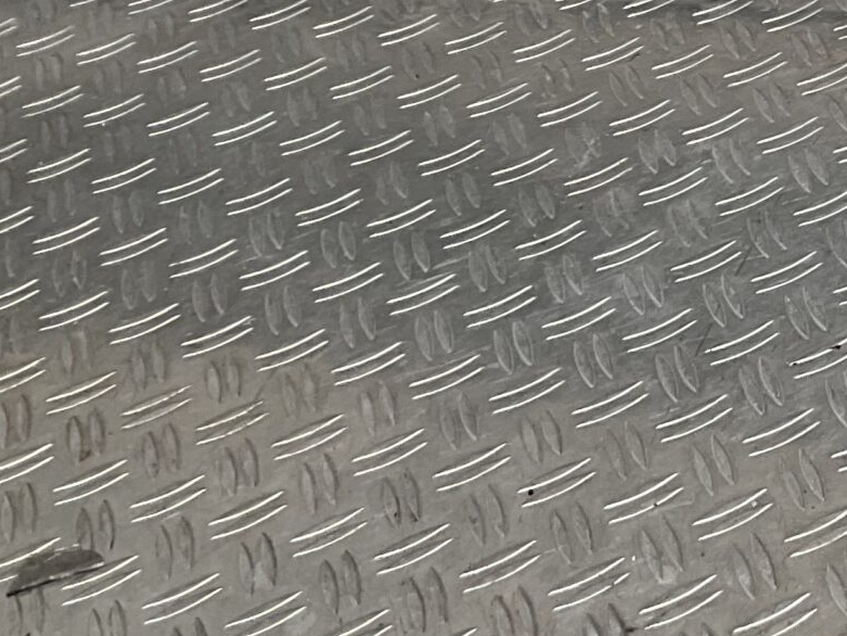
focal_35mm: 95
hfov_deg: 18.5
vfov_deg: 15.1
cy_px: -87
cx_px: 1243
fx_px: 2325
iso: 16
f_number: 1.8
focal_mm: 3
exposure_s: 1/186
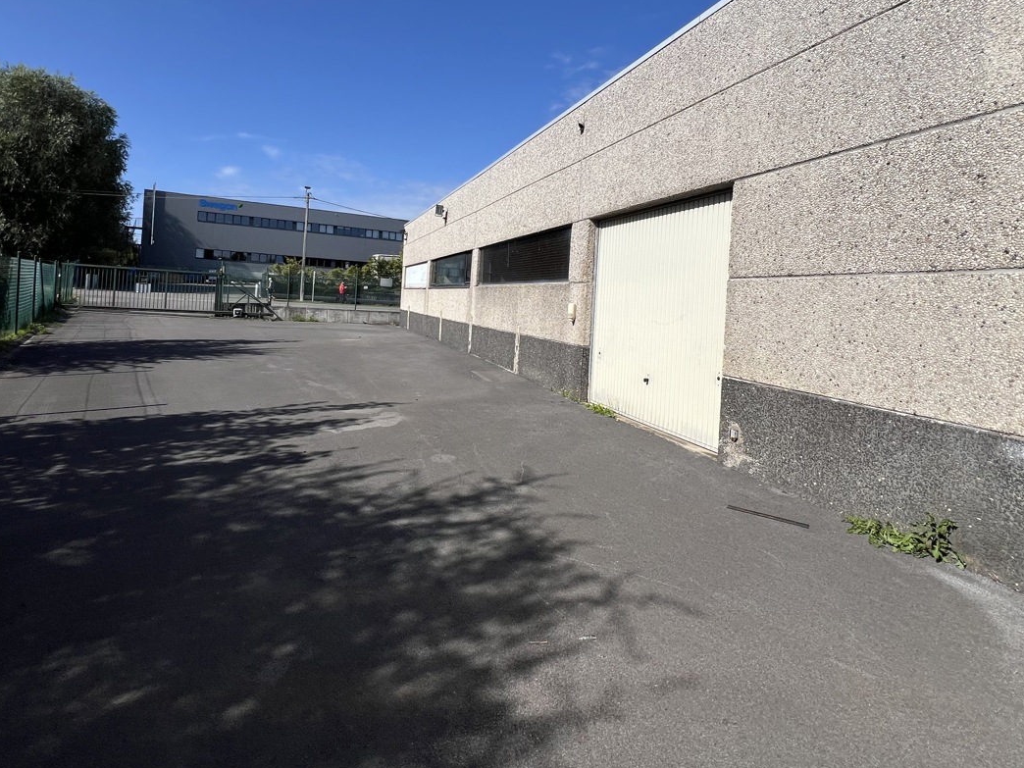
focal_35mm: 17
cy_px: 294
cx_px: 491
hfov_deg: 91.0
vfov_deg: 73.6
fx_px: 503
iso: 32
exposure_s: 1/2874
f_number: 1.8
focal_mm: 1.57
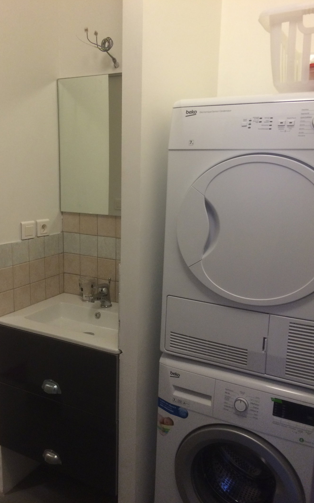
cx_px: 136
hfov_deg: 40.5
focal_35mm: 31
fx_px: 424
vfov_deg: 61.2
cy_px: 251
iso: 200
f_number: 2.2
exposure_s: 1/33
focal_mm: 4.15
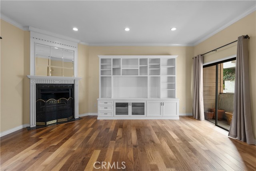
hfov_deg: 96.7
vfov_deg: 73.8
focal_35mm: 16
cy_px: 86
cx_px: 128
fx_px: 114
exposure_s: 1/20
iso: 2000
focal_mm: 16
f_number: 8
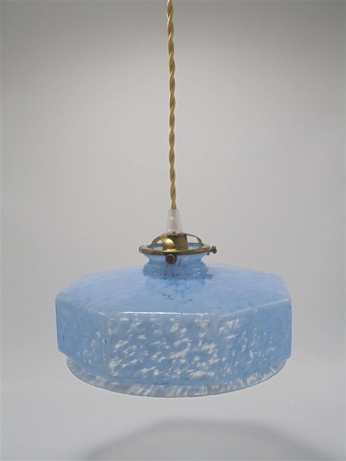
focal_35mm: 38
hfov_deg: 37.7
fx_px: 506
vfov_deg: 49.0
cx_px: 173
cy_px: 230
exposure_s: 1/40
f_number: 4.2
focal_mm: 6.9
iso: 100
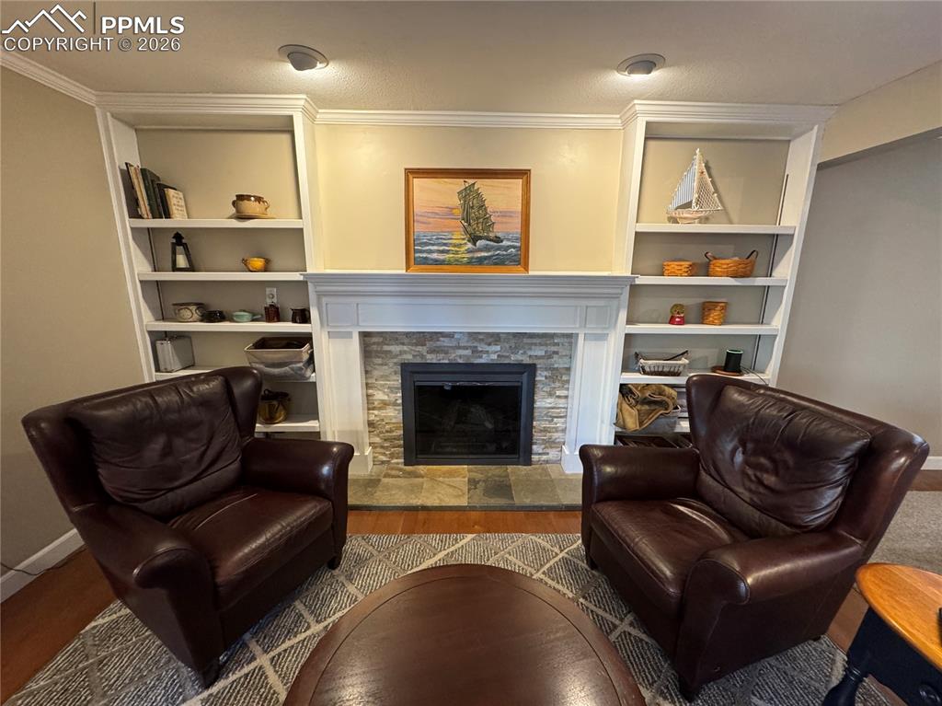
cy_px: 353
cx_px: 471
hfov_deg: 102.1
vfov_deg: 85.6
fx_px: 381
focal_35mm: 14
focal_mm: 2.22
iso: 400
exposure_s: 1/60
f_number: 2.2
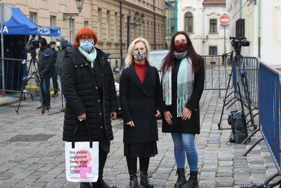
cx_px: 140
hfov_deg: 27.0
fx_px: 585
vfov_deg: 18.2
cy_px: 94
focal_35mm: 75
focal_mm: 50
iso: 800
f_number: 4.5
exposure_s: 1/1000
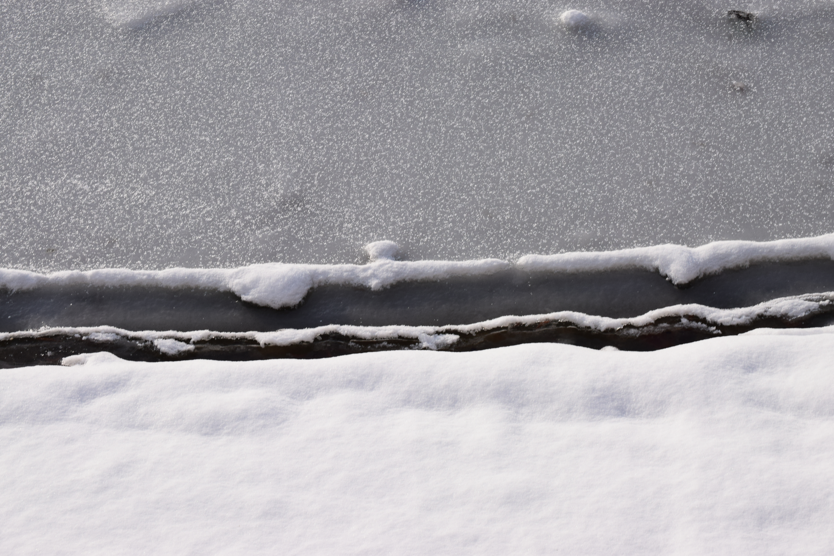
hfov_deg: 24.6
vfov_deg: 16.6
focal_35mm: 82
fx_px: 1911
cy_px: 278
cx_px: 417
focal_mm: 55
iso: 320
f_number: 11
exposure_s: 1/500
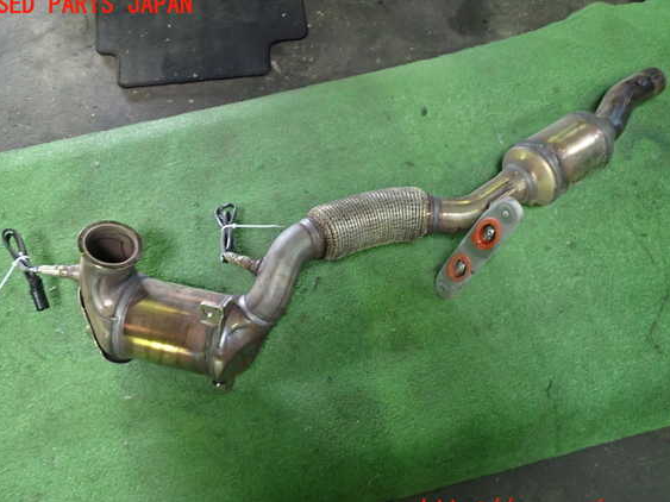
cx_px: 333
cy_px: 258
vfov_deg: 44.1
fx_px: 619
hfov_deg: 56.8
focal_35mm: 32
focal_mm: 5.4
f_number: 2.3
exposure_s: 1/30
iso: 640
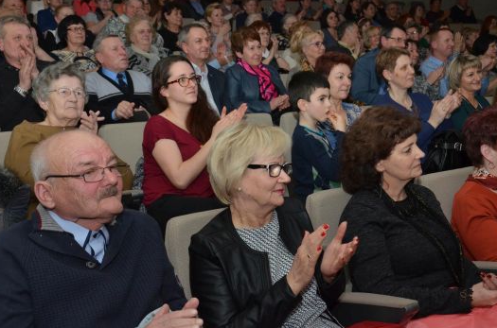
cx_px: 258
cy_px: 154
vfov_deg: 27.9
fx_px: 661
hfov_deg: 41.2
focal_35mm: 48
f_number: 5.6
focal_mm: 28
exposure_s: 1/60
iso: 1250
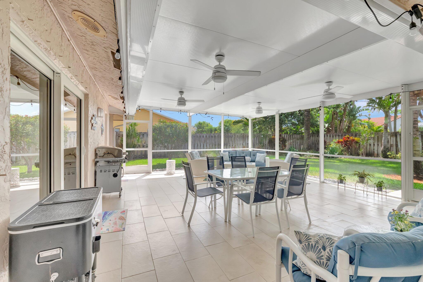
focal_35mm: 15
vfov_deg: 77.3
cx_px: 212
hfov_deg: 100.4
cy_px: 141
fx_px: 176
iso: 640
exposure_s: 1/80
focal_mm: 10
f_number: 8
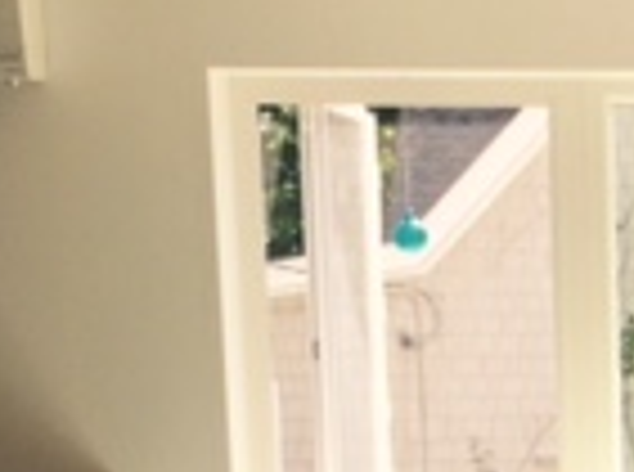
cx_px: 926
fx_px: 2411
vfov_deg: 10.8
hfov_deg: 14.1
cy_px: 692
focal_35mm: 132
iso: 32
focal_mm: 4.15
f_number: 2.2
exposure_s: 1/219
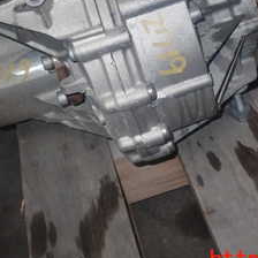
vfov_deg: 23.5
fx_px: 599
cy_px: 16
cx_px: 124
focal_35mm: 71
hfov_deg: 24.3
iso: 200
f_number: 6.3
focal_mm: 5.4
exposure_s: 1/30
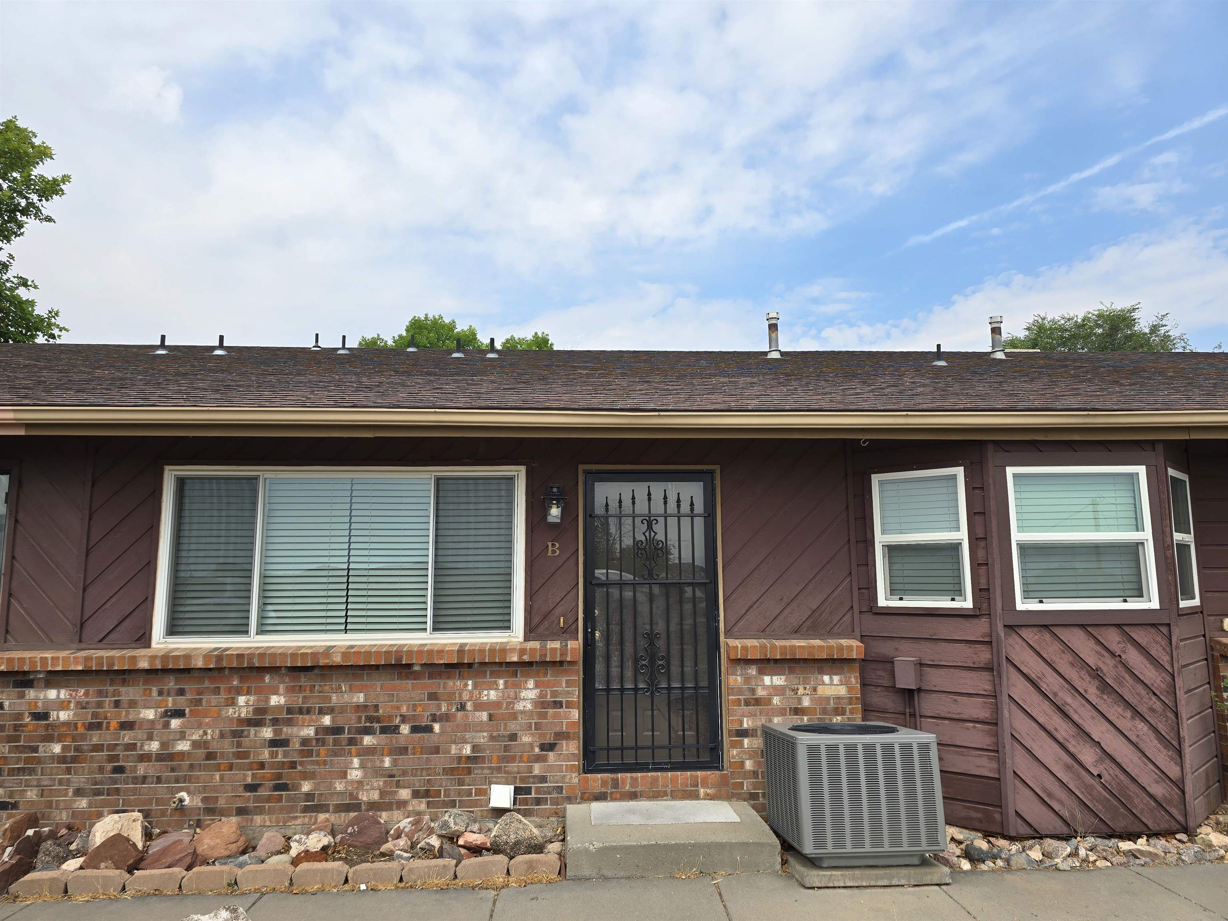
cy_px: 460
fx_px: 816
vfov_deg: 58.9
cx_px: 614
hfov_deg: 73.9
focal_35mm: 23
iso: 12
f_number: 1.7
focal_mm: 6.3
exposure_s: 1/593
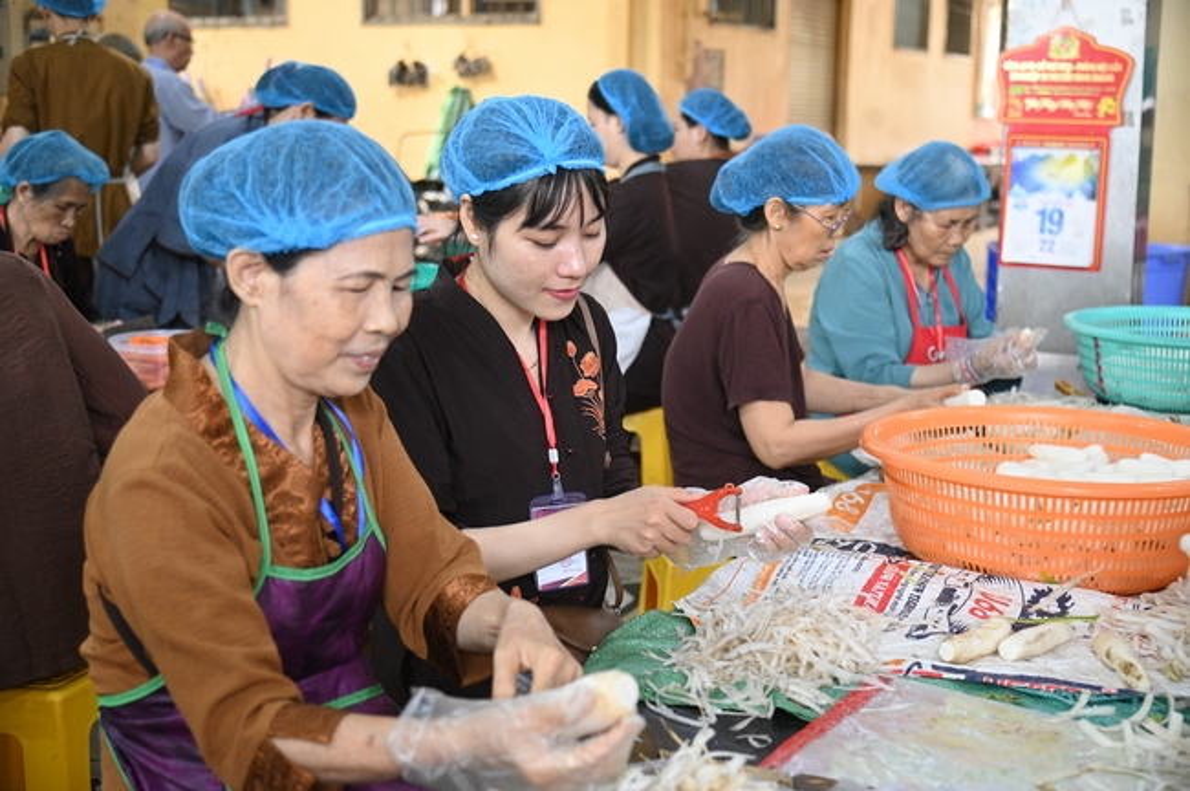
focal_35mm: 48
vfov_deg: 28.0
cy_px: 396
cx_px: 595
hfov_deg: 41.2
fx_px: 1585
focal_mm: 48
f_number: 4
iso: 6400
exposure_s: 1/320
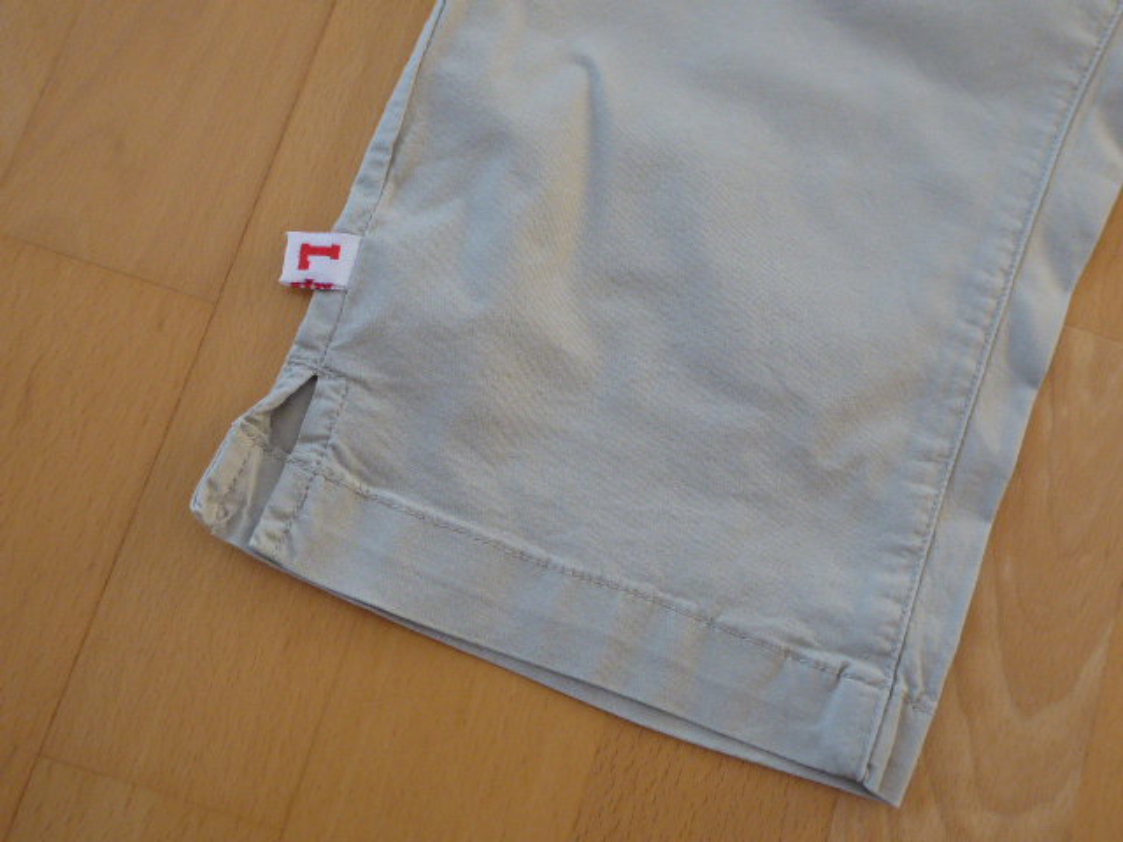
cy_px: 421
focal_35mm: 36
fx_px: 1168
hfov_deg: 51.4
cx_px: 562
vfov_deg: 39.7
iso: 320
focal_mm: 6.3
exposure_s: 1/60
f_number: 3.7
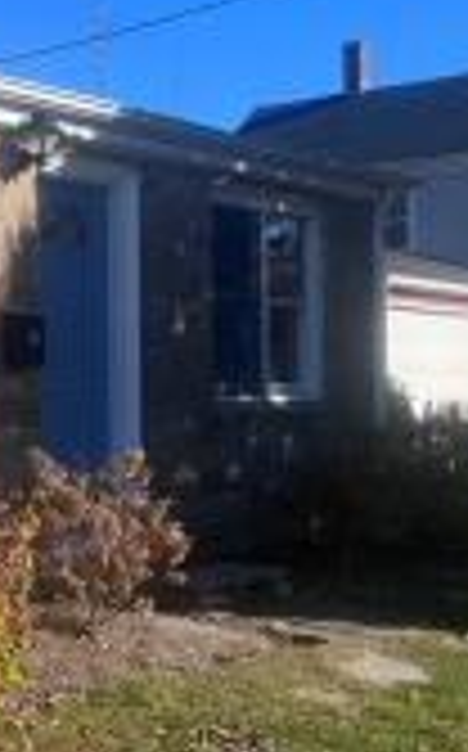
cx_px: -392
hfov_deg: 16.3
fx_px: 1350
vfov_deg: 31.1
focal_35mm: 66
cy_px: 392
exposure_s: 1/3571
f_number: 1.5
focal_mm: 5.7
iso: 50
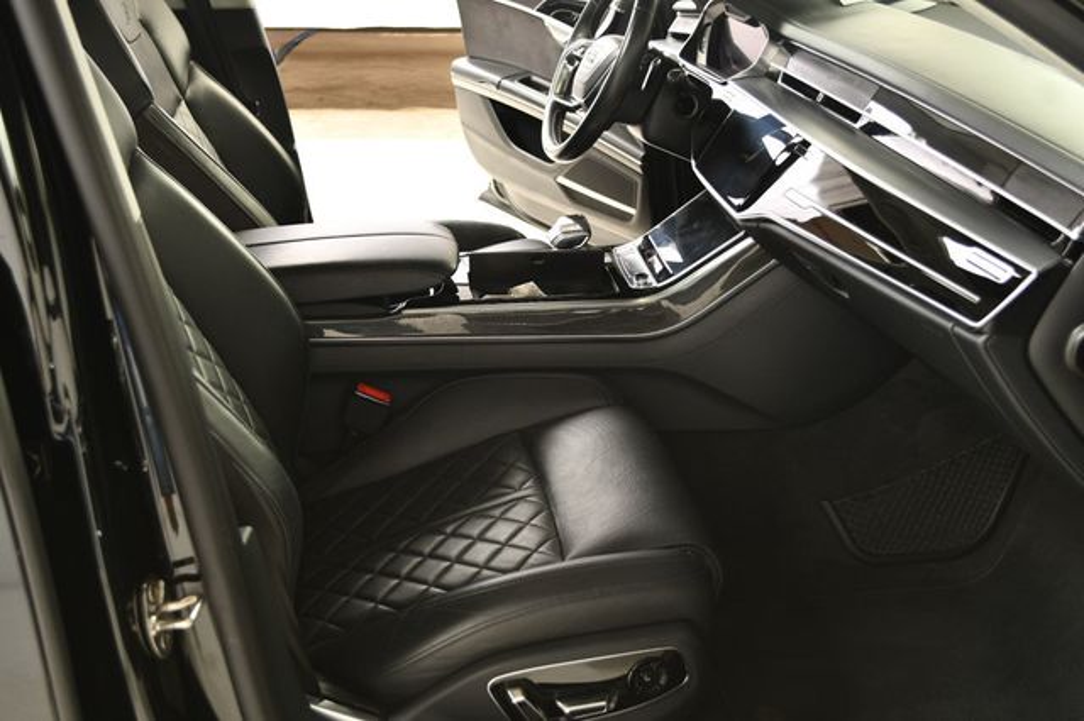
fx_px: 1174
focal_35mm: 39
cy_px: 360
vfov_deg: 34.2
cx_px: 542
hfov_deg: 49.6
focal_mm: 26
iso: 100
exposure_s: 1/160
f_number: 4.2
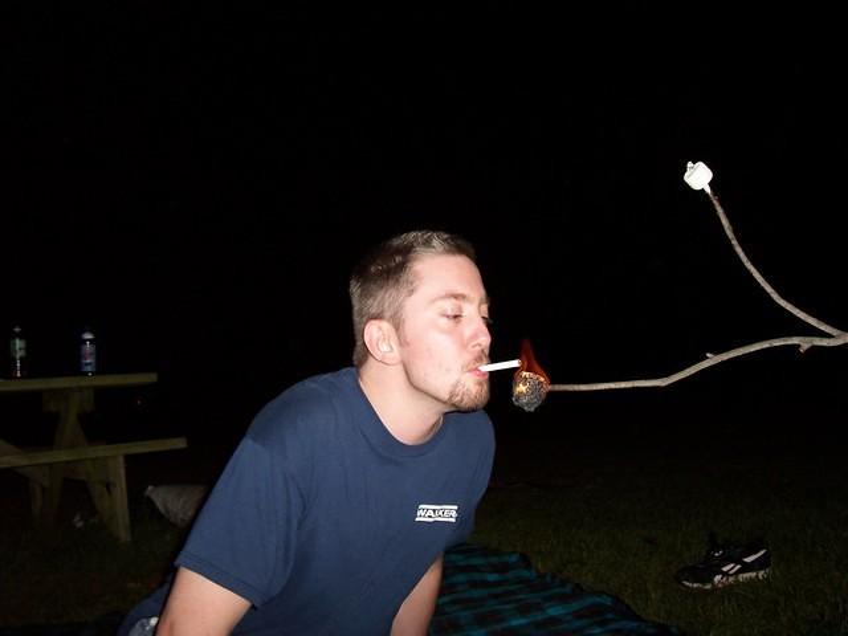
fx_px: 906
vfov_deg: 38.7
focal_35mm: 37
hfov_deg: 50.1
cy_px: 318
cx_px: 424
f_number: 2.8
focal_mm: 5.6
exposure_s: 1/60
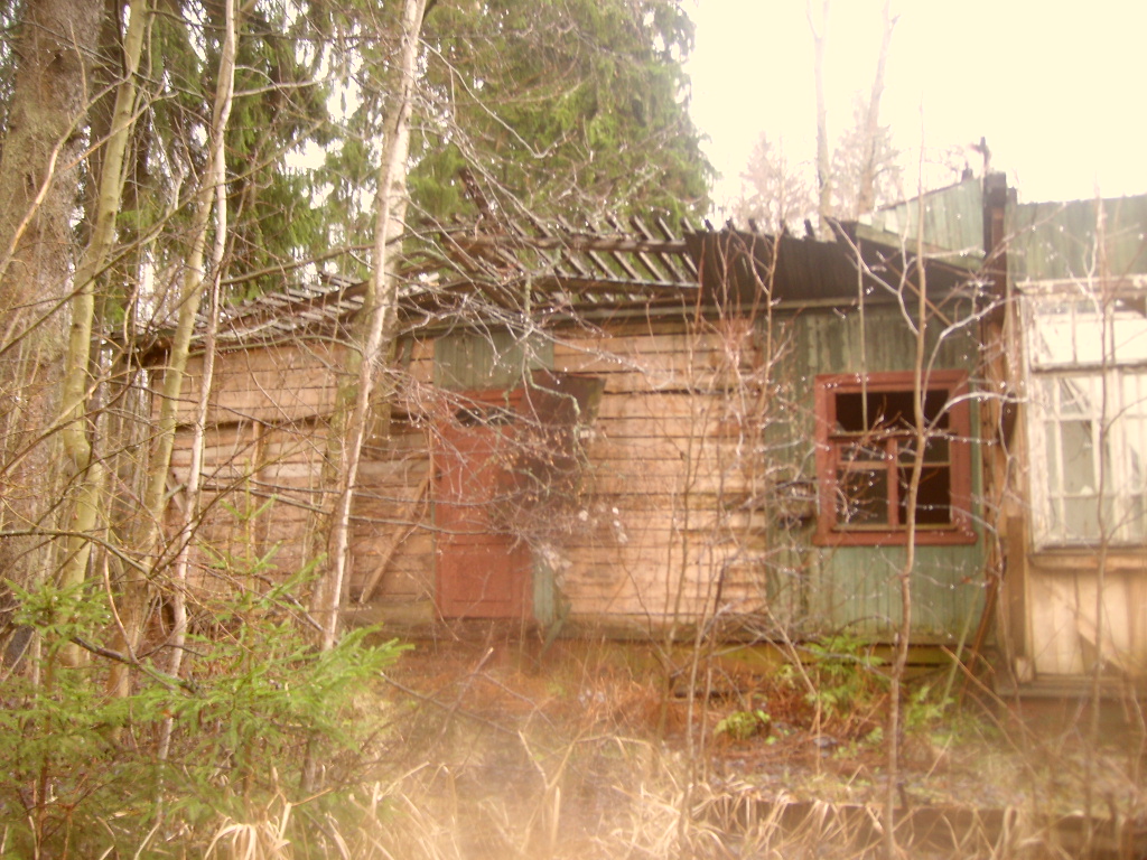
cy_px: 430
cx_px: 574
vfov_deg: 40.7
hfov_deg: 52.6
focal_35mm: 35
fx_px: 1160
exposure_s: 1/8
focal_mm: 5.8
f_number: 2.8
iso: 50
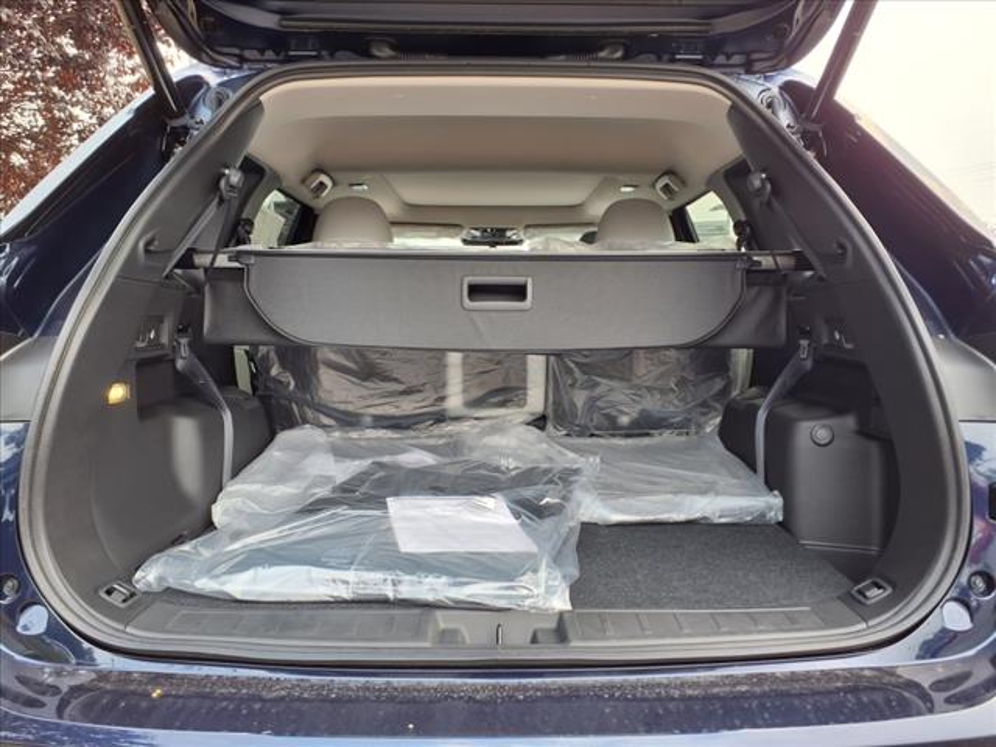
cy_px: 374
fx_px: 777
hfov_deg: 65.3
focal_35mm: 27
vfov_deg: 51.4
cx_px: 498
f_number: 1.9
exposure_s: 1/145
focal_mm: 3.58
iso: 40
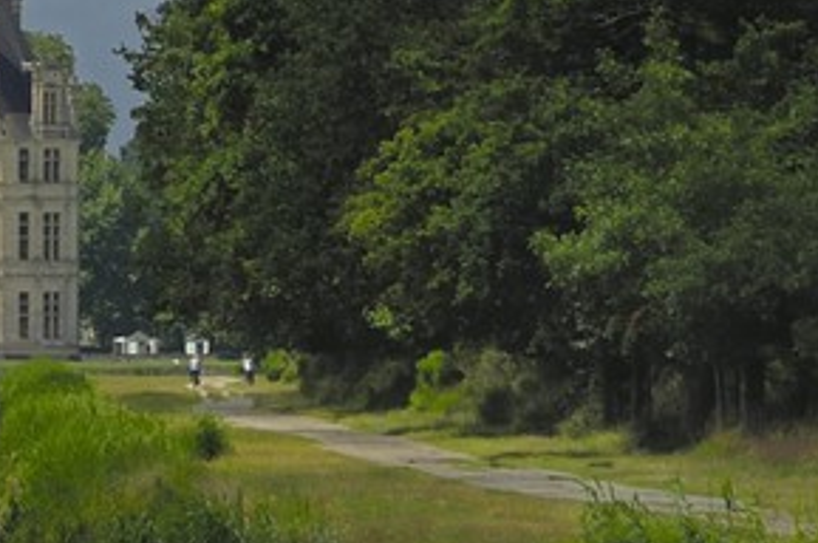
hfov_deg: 2.9
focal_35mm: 715
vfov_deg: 1.9
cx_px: -991
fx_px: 16228
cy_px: -645
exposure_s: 1/160
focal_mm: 86
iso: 100
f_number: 10
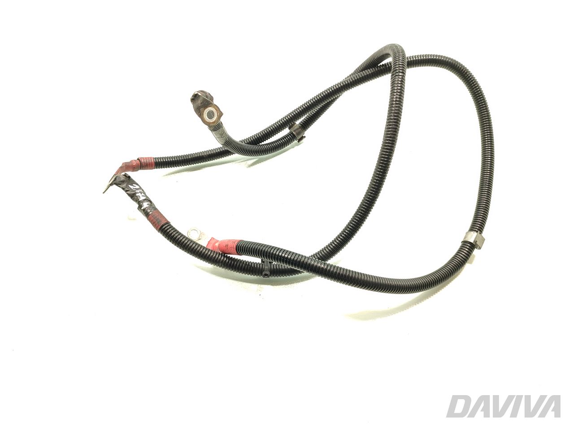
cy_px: 216
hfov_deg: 71.6
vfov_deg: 56.8
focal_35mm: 24
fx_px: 398
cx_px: 287
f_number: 1.89
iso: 320
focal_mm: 5.89
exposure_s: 1/100
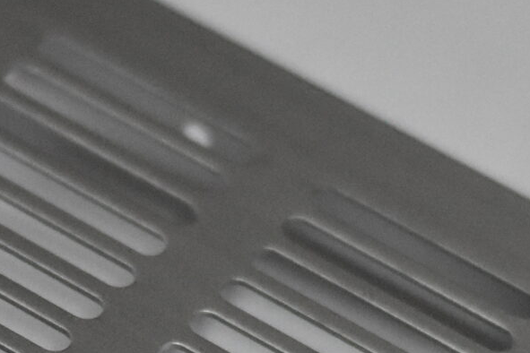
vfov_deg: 4.2
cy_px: 374
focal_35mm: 325
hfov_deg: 6.3
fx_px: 4784
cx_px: 184
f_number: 1.8
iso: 3200
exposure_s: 1/500
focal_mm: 50
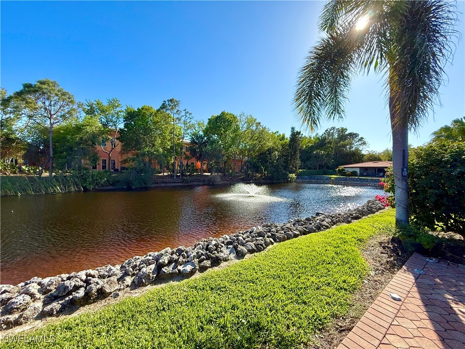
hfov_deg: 102.1
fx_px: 188
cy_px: 174
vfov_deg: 85.7
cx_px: 232
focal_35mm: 14
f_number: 2.2
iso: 64
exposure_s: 1/1259
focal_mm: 2.22
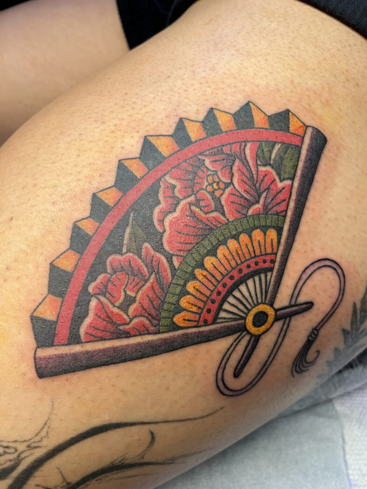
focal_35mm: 26
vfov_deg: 67.3
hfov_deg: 53.1
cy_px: 244
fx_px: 368
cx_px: 184
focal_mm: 5.1
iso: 40
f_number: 1.6
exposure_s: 1/120
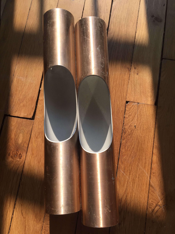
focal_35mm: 29
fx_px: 195
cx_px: 88
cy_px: 117
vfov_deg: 61.7
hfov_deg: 48.2
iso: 32
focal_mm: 4.15
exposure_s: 1/565
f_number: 2.2
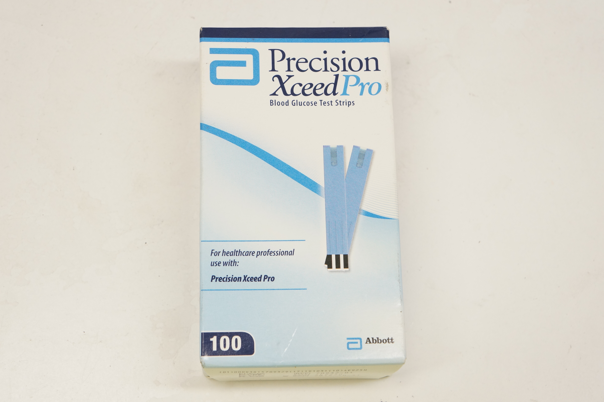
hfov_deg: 34.2
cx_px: 302
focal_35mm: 58
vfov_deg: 23.1
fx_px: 980
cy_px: 201
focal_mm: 39
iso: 800
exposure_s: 1/125
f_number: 7.1
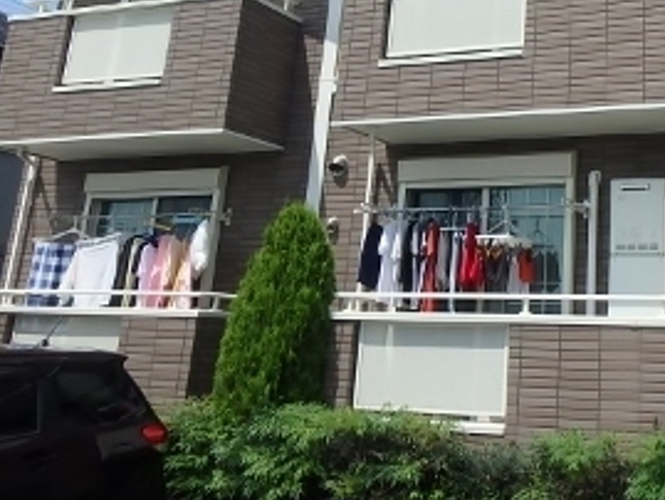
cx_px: 588
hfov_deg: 36.0
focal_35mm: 50
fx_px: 961
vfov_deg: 27.6
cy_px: 7
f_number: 6
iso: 125
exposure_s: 1/500
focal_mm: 3.7
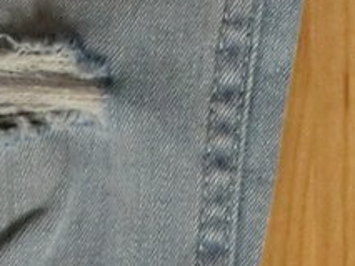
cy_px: -308
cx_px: 421
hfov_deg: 9.2
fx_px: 2186
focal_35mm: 213
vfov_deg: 6.7
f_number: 3.6
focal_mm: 6.1
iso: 400
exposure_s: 1/30
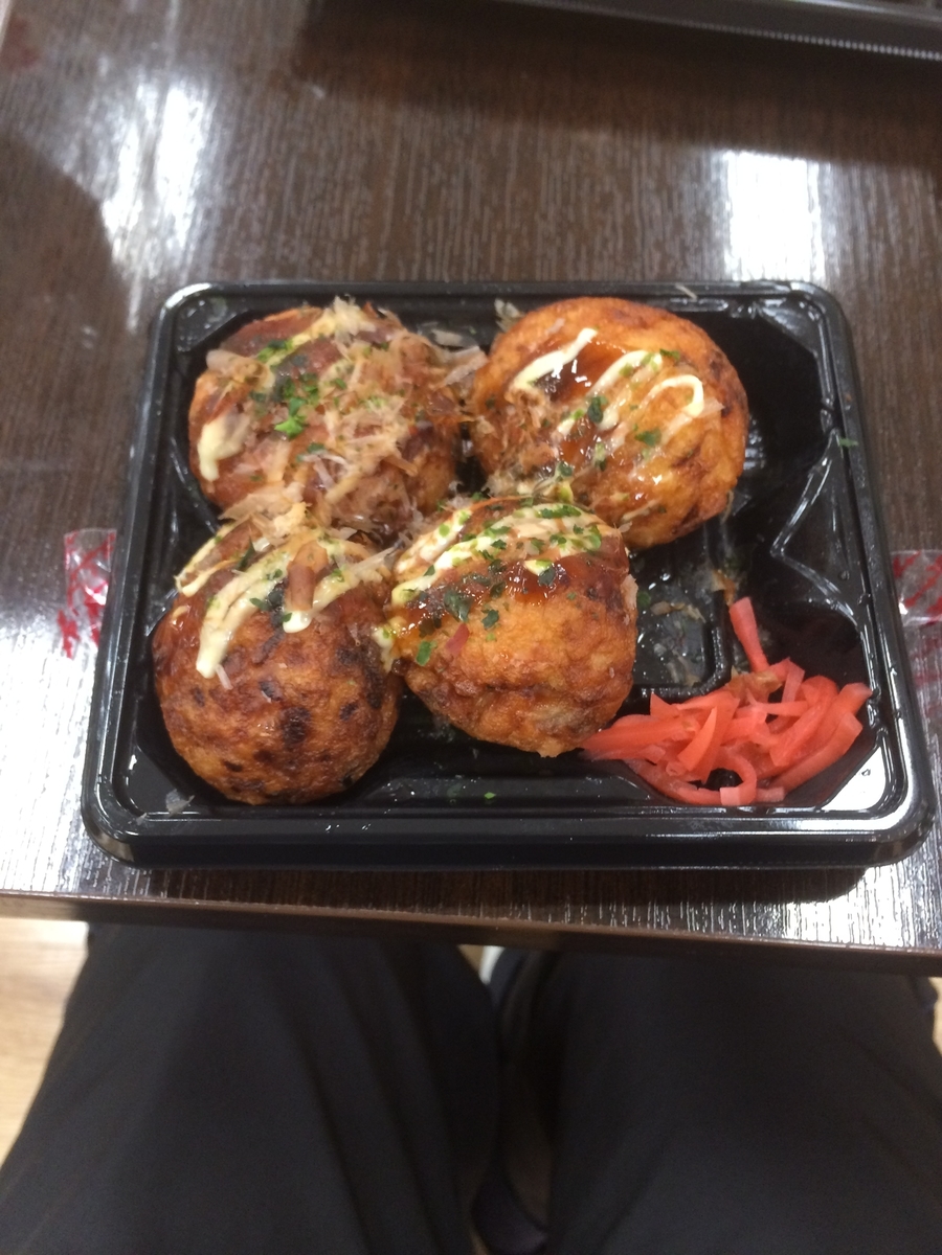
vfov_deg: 61.7
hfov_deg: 48.2
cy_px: 628
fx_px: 1052
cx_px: 471
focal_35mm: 29
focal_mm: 4.15
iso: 160
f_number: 2.2
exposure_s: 1/30
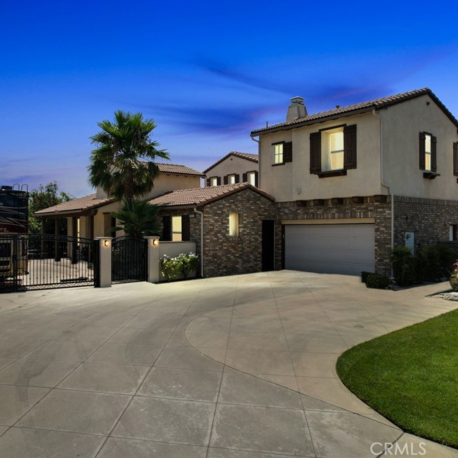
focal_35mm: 29
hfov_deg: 55.4
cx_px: 193
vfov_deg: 55.6
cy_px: 222
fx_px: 434
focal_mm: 8.4
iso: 100
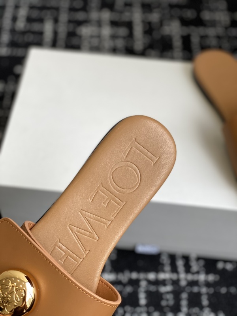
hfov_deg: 28.0
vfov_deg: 36.8
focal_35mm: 52
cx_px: 118
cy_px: 158
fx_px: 475
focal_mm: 6
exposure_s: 1/182
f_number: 2
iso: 20
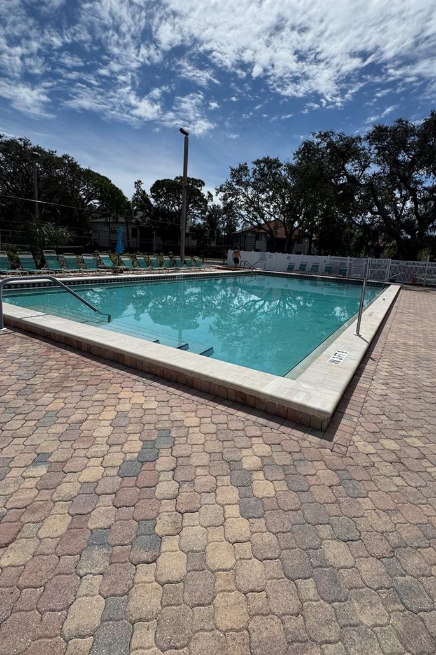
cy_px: 305
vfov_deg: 93.1
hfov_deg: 70.3
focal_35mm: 17
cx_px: 239
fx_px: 309
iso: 50
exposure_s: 1/5650
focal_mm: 2.22
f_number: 2.2
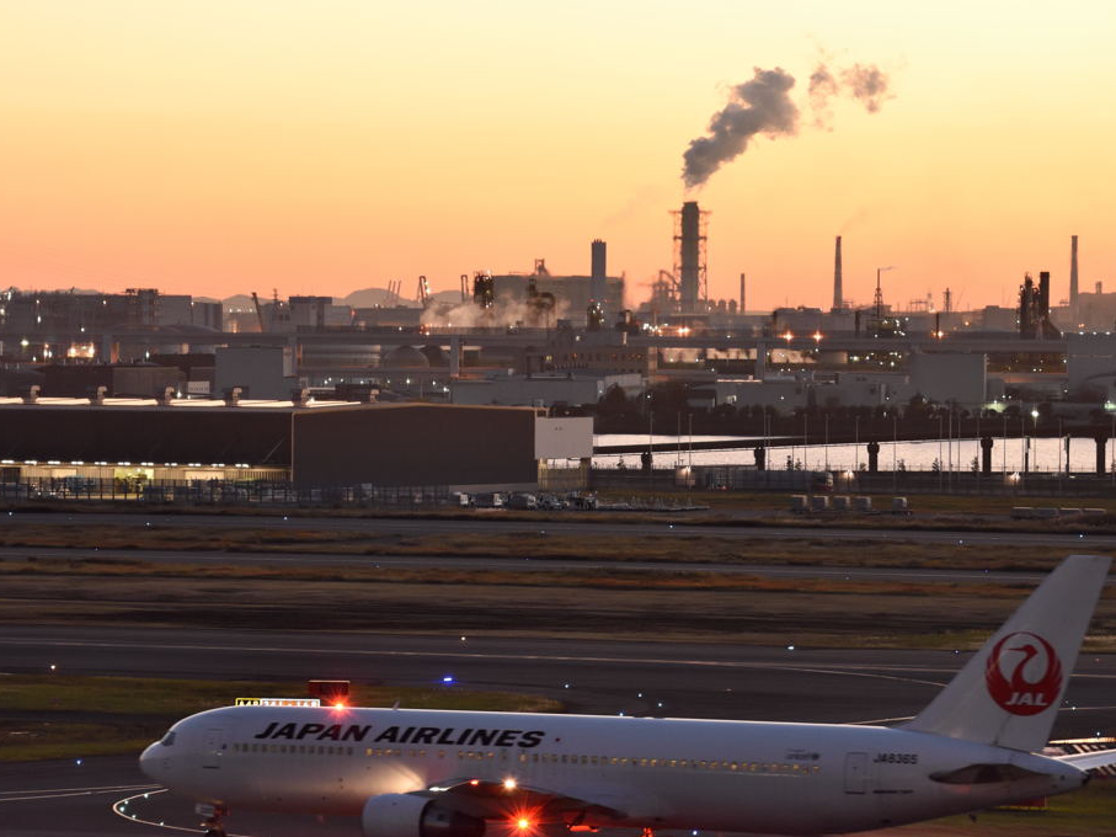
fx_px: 7350
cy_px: 418
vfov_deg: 6.5
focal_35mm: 228
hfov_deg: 8.7
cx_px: 616
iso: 1600
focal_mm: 140
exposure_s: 1/20
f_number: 5.6
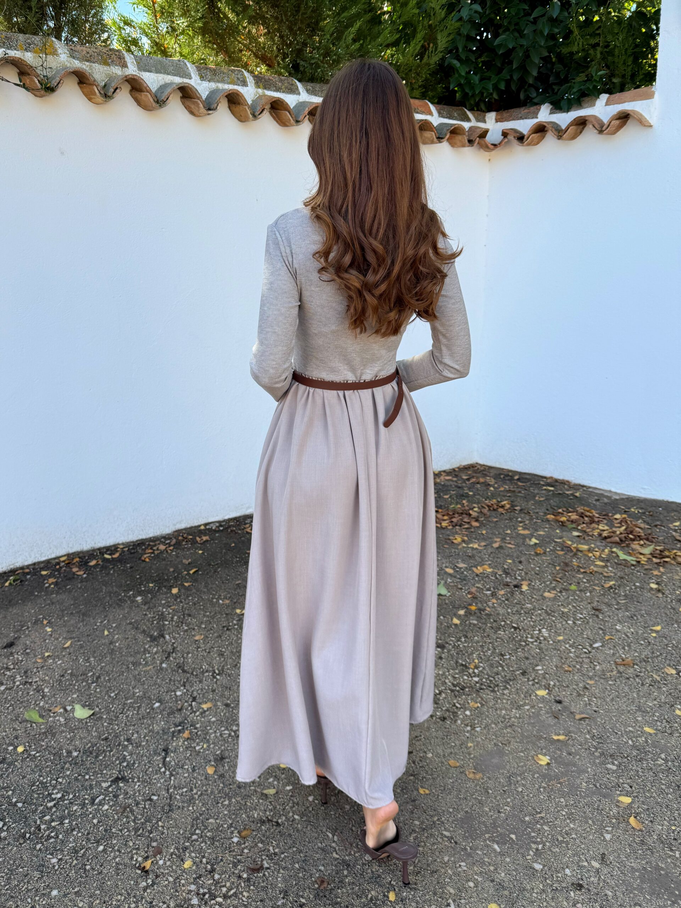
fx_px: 630
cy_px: 454
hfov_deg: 56.8
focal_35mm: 24
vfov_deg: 71.6
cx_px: 340
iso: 80
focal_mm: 6.76
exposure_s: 1/822
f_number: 1.78
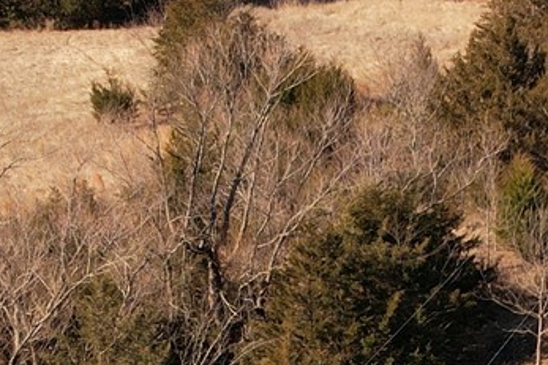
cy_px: 453
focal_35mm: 129
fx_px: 1963
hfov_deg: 15.8
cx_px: 450
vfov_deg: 10.4
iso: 200
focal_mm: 8.38
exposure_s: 1/1600
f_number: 2.8
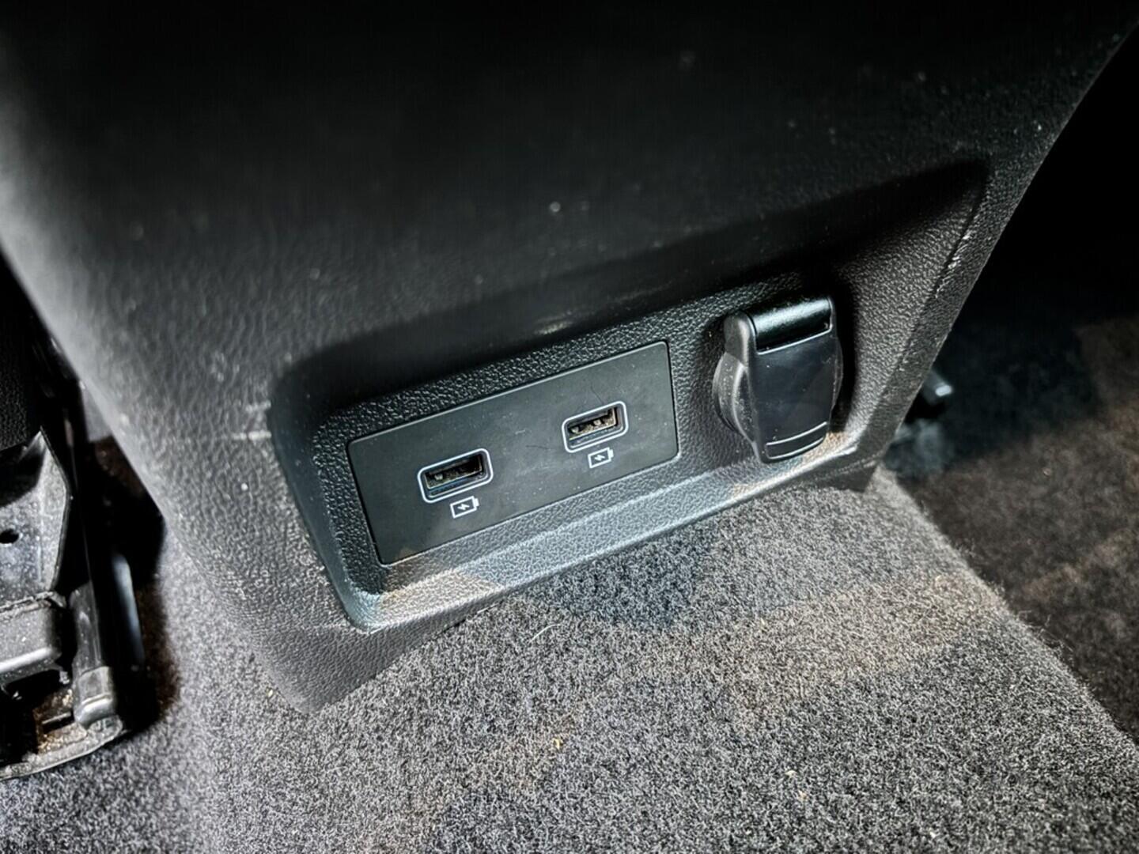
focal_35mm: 26
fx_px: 856
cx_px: 570
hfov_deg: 67.3
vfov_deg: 53.1
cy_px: 427
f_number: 1.6
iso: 1000
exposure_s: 1/5
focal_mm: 5.96
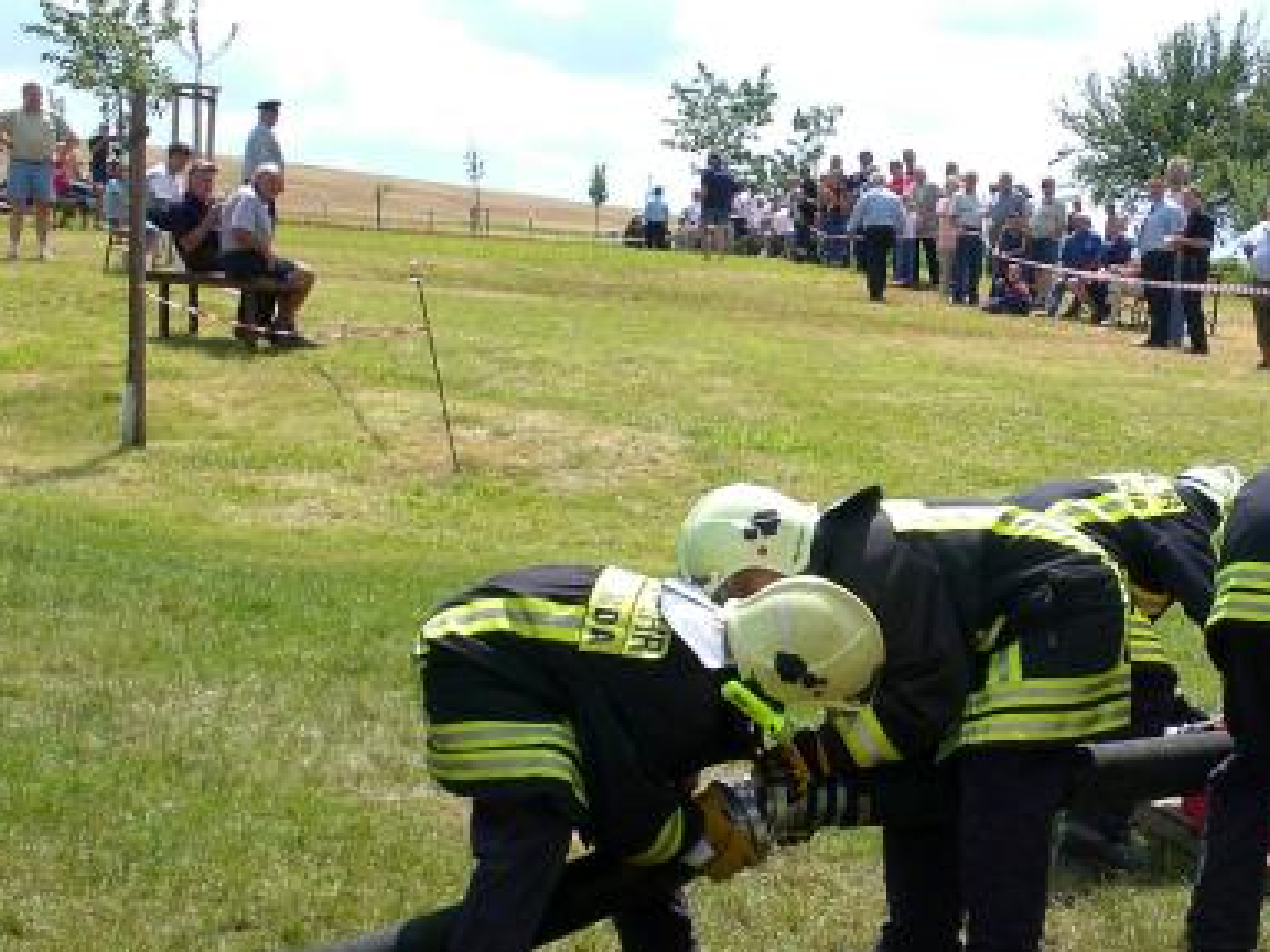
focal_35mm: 85
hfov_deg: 22.7
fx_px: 3119
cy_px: 602
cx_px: 1045
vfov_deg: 17.3
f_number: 5.1
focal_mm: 8.44
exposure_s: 1/320
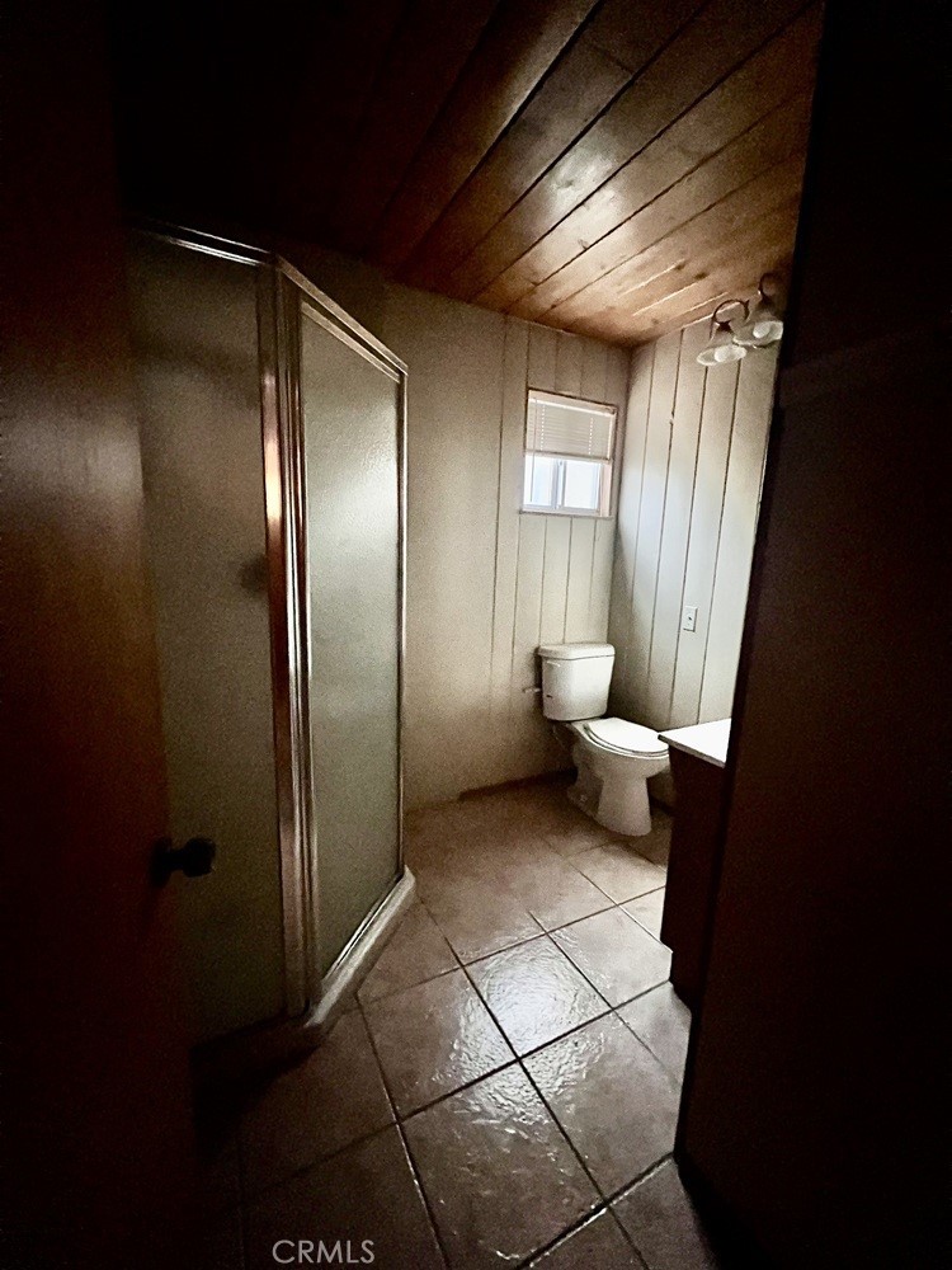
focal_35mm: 13
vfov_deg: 106.2
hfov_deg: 89.9
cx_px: 476
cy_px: 635
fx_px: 477
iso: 2000
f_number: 1.8
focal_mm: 1.57
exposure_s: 1/30
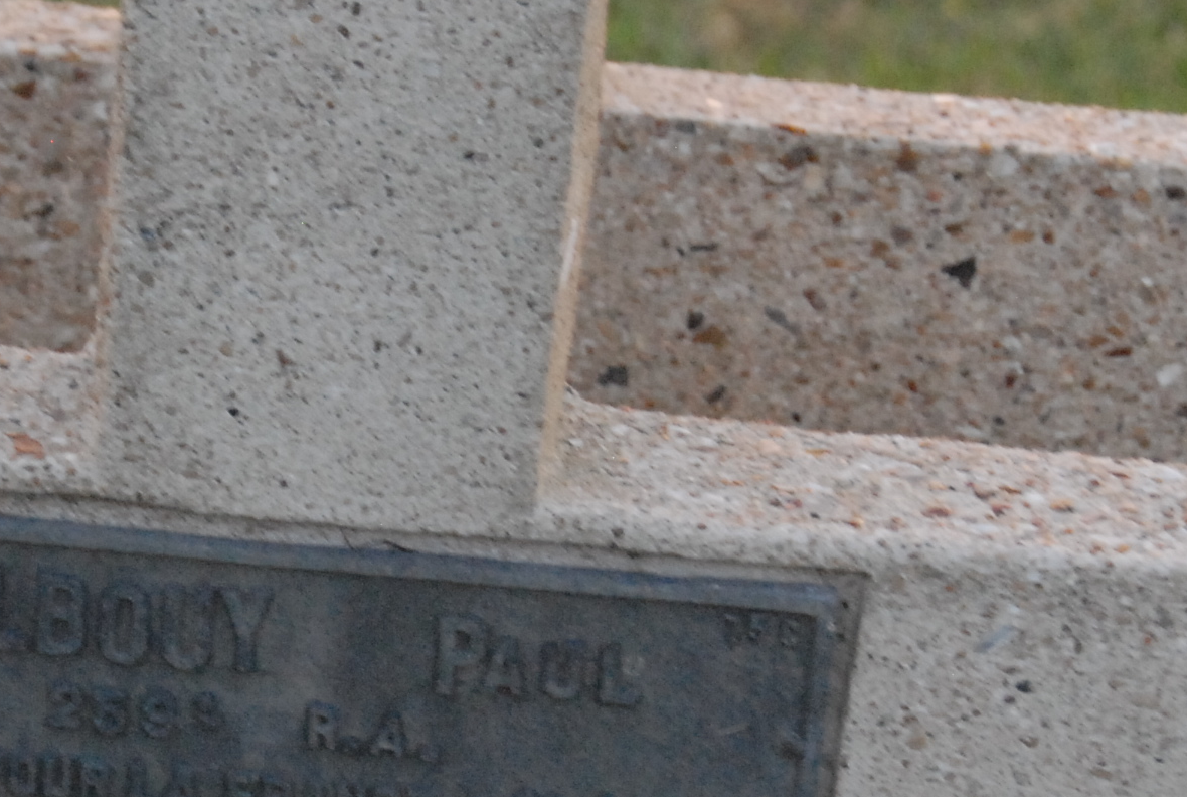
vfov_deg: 7.5
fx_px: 6079
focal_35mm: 184
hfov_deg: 11.1
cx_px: 315
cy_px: 607
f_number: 7.1
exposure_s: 1/50
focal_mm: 50
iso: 1600
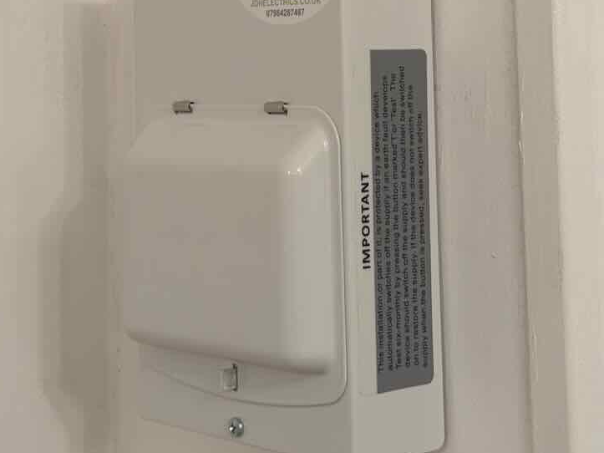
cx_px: 297
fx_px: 1186
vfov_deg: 21.6
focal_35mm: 68
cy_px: 165
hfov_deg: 28.6
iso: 160
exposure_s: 1/50
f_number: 1.78
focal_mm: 6.76
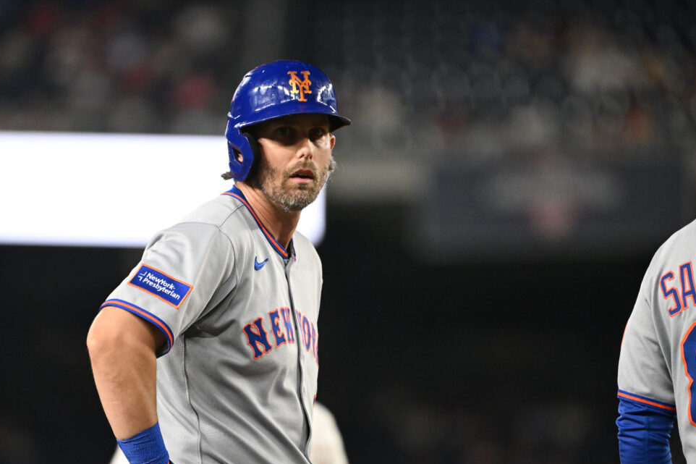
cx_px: 267
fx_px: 8041
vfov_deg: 3.3
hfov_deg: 5.0
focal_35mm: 416
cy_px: 265
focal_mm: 320
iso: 5000
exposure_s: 1/2000
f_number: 4
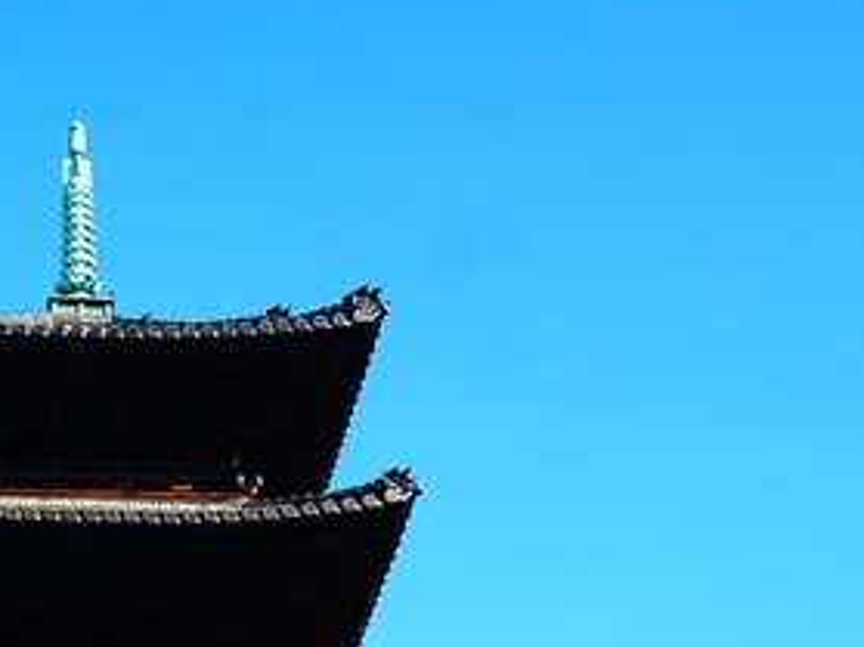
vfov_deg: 19.6
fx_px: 1756
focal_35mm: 70
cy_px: 782
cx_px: 19
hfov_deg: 26.3
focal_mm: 17
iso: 100
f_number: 7.1
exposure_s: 1/200
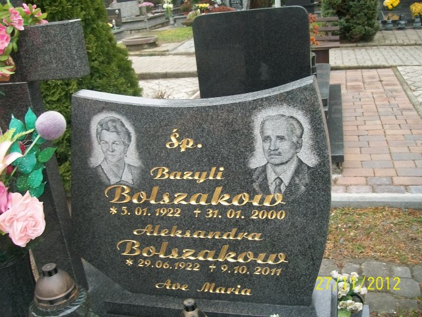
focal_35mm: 36
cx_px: 211
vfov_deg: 39.7
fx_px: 439
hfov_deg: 51.4
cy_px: 158
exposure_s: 1/80
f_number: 2.7
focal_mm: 6
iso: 80
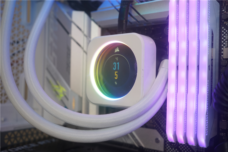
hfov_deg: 51.9
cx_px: 114
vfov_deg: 35.9
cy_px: 76
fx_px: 234
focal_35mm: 37
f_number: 4
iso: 250
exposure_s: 1/60
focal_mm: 37
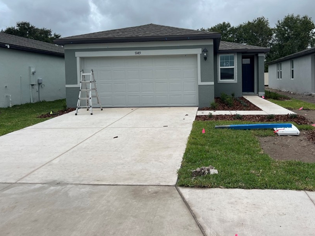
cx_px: 179
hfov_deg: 55.2
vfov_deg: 42.6
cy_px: 87
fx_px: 300
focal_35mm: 33
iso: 50
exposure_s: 1/6211
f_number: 1.5
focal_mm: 5.7
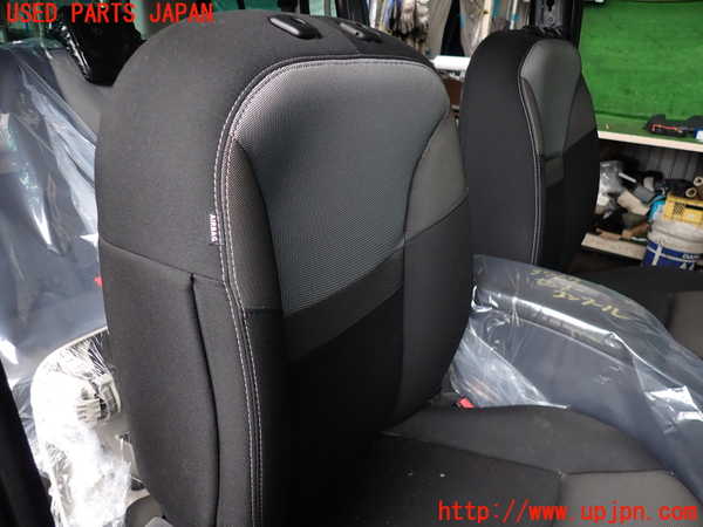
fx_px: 508
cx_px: 352
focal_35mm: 25
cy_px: 264
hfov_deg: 69.4
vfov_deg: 54.9
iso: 125
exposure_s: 1/60
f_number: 2
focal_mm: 4.5
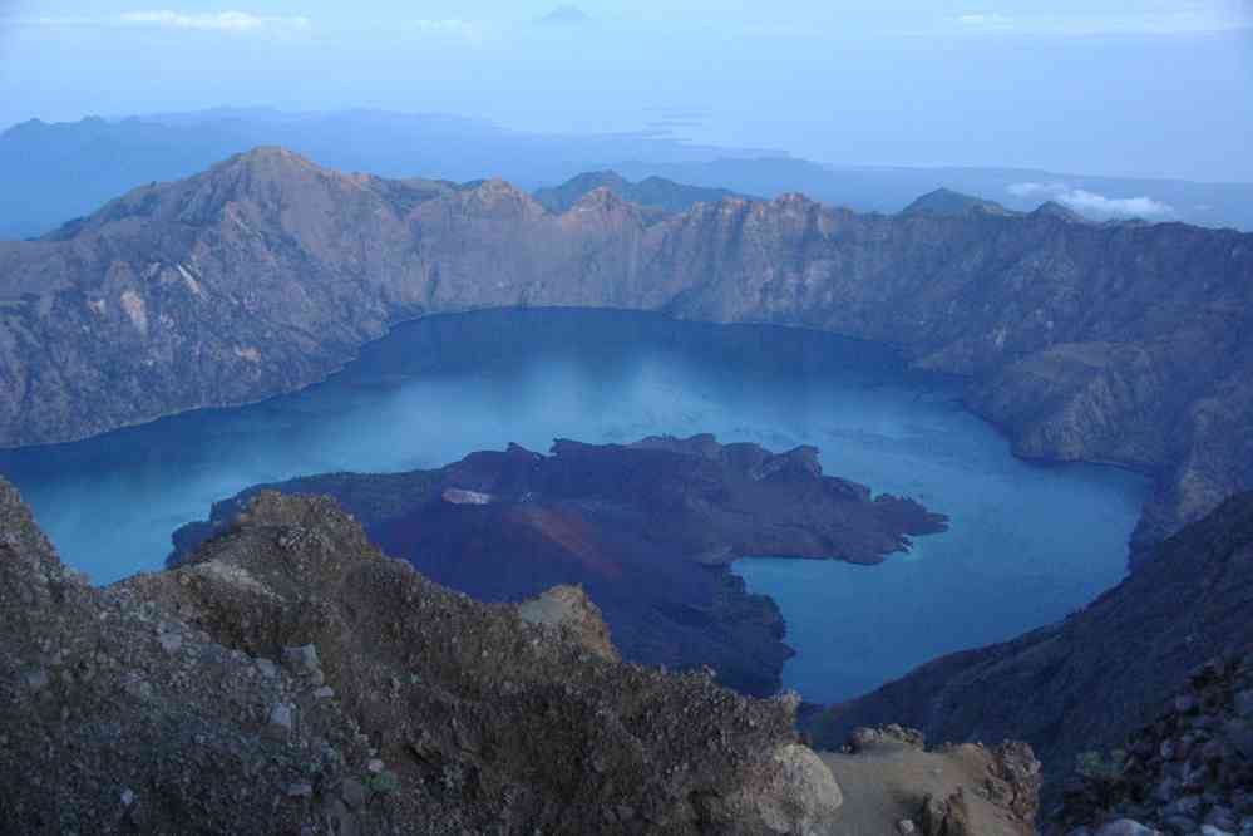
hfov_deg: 48.1
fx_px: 1404
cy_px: 418
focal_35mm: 40
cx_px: 626
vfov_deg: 33.1
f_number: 6.7
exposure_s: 1/125
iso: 1600
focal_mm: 26.9
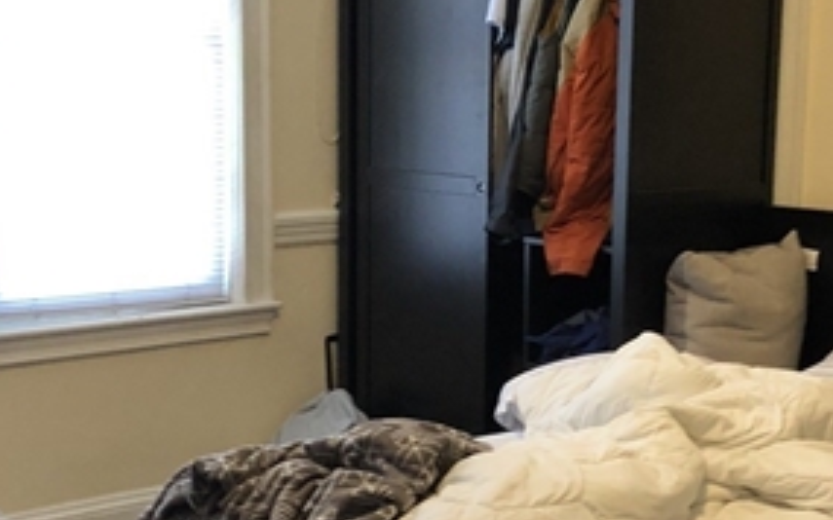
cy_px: 362
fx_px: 1816
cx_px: 447
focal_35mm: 80
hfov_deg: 25.8
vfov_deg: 16.3
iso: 64
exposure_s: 1/15
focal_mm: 4
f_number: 1.8
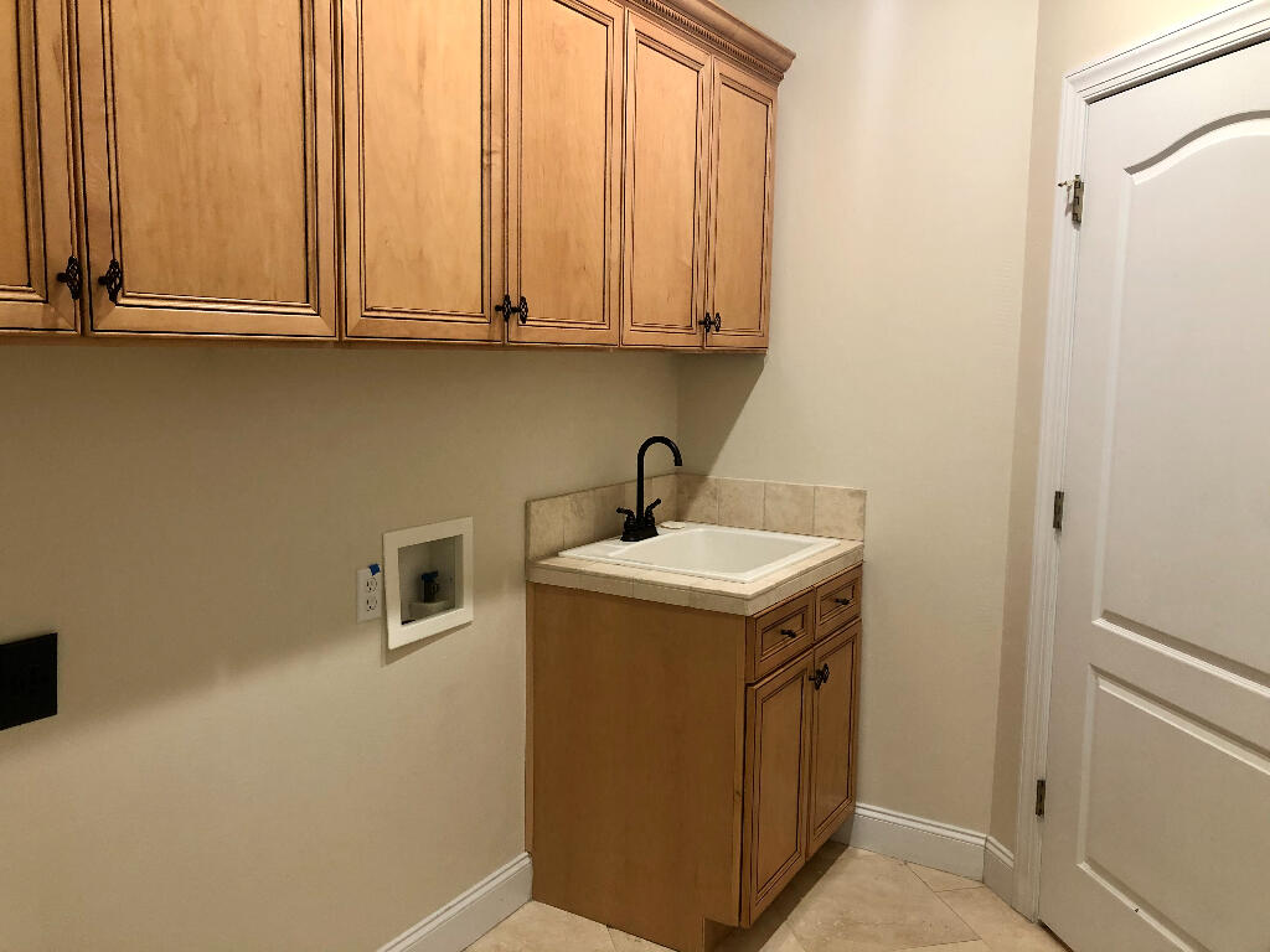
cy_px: 476
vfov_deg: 49.7
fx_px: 1027
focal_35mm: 28
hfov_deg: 63.4
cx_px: 635
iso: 40
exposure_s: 1/17
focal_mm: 3.99
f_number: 1.8
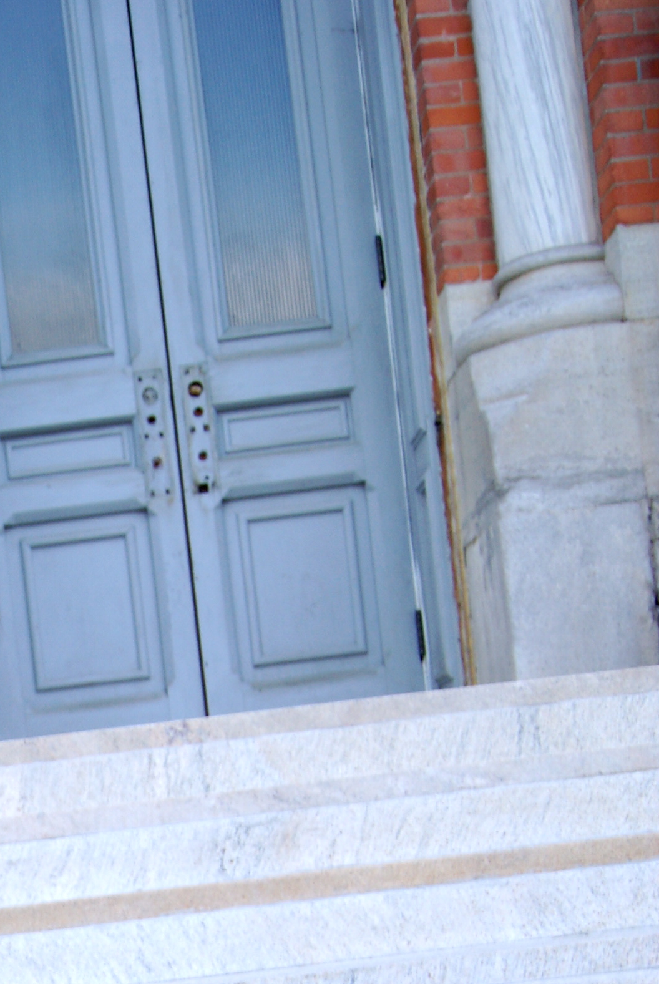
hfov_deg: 16.3
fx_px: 2217
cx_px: -117
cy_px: 1155
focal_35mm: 81
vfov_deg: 23.1
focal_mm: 22
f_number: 4
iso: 100
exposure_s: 1/60
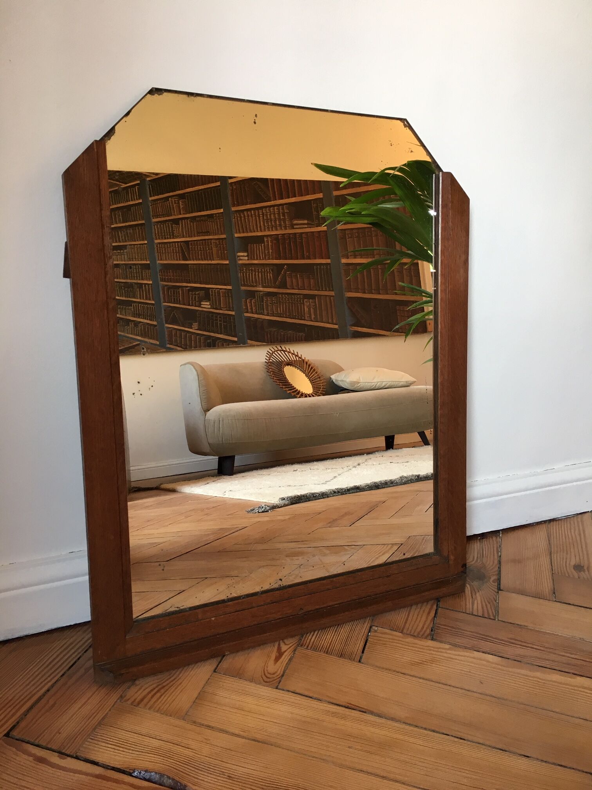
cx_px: 296
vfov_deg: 61.7
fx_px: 661
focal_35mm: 29
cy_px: 395
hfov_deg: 48.2
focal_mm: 4.15
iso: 40
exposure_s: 1/33
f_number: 2.2
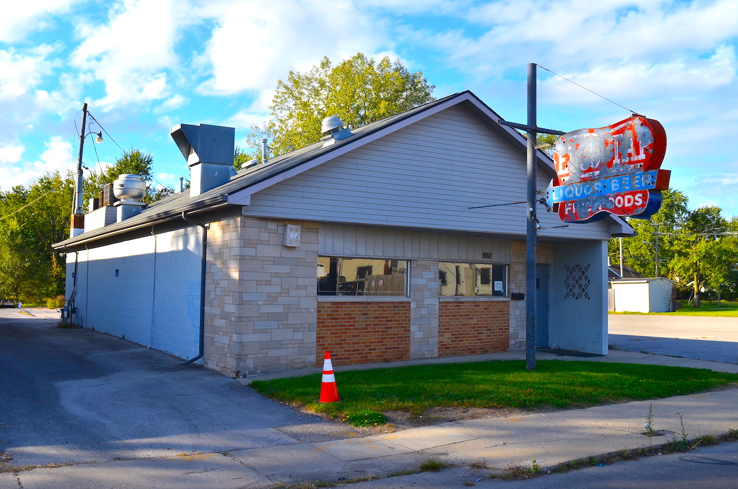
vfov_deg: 36.7
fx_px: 737
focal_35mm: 36
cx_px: 369
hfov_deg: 53.2
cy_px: 244
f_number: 10
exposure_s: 1/320
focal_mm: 24
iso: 200
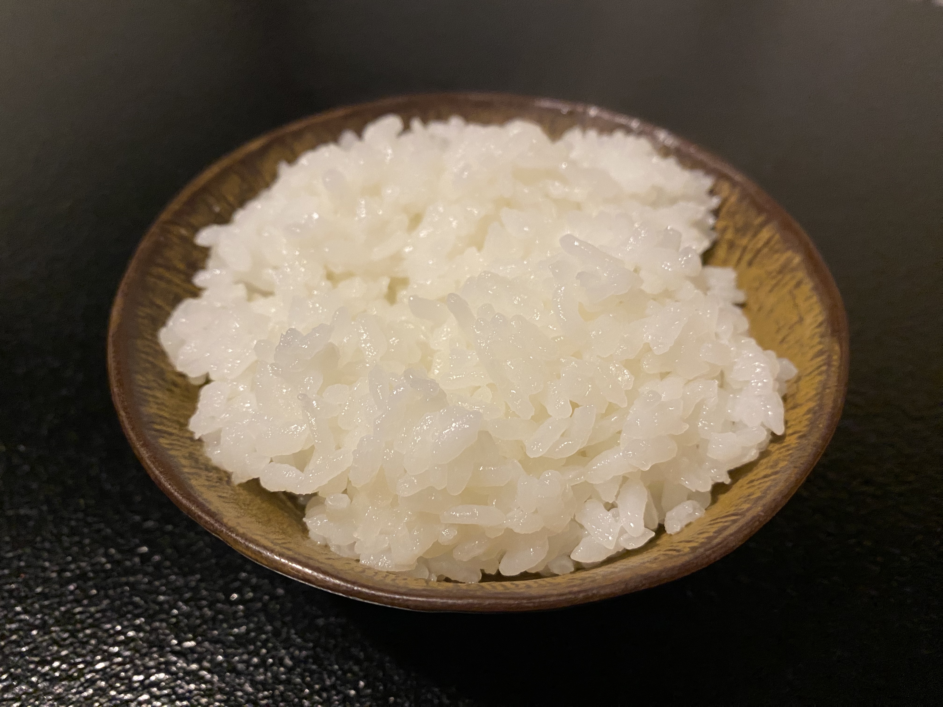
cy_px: 354
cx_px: 472
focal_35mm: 25
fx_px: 681
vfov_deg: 54.9
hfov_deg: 69.4
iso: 200
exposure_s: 1/60
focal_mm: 4.25
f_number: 1.8
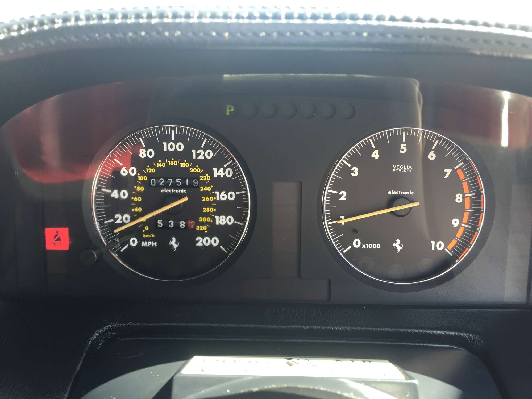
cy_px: 200
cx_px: 266
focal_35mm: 29
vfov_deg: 48.2
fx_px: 446
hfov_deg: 61.7
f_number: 2.2
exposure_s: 1/40
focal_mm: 4.15
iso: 32
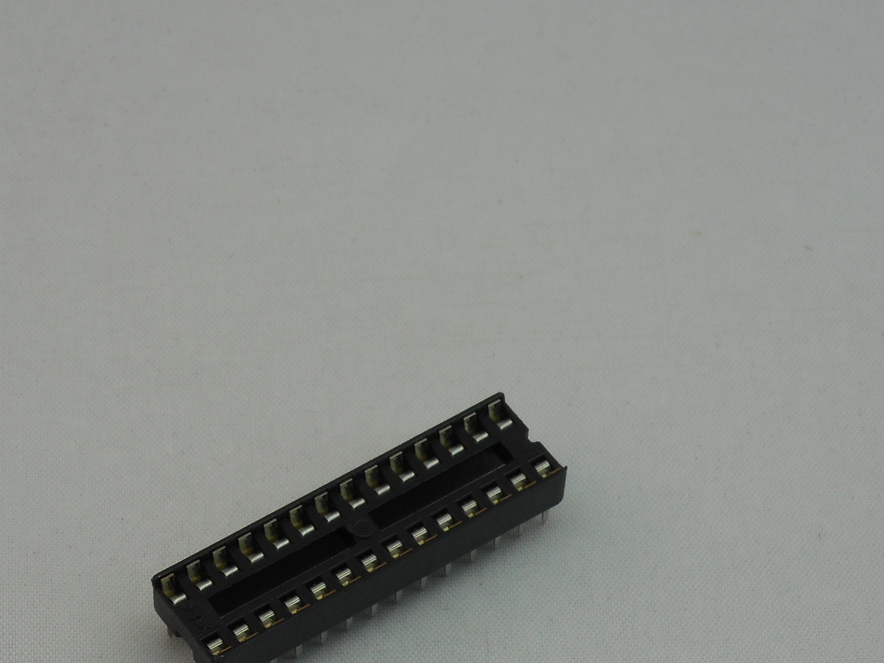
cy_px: 562
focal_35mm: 165
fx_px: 4214
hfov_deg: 12.0
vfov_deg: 9.0
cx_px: 309
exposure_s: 1/60
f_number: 5.6
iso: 110
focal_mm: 15.9
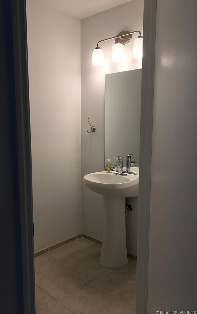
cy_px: 157
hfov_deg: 41.7
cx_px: 84
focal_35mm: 30
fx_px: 258
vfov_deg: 62.9
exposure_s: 1/120
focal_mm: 3.99
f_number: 1.8
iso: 40
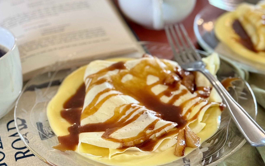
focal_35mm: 51
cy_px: 69
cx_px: 133
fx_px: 368
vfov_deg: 25.3
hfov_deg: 39.6
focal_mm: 6.76
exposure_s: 1/60
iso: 160
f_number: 1.78
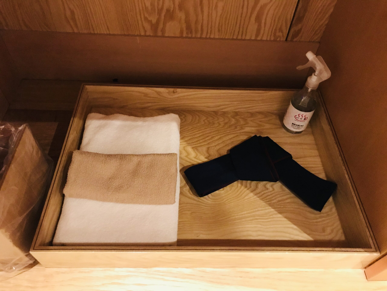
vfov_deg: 49.7
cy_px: 146
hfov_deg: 63.4
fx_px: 313
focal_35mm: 28
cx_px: 194
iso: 80
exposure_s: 1/4
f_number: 1.8
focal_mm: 3.99
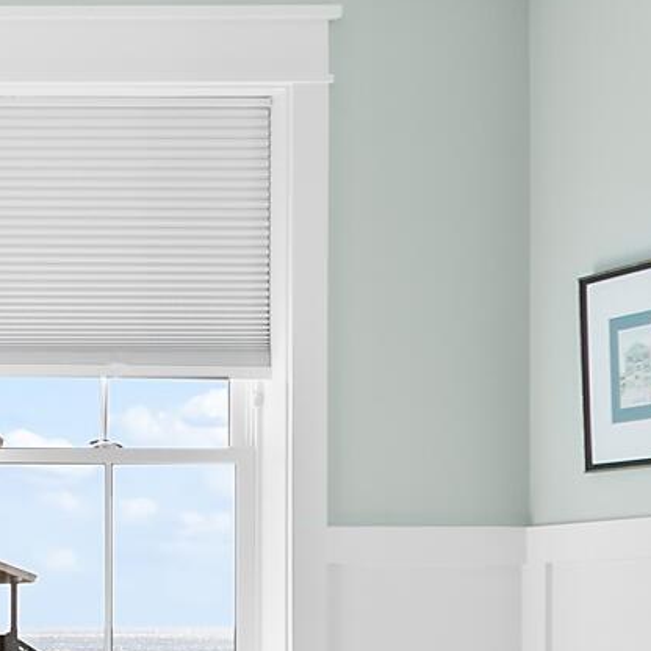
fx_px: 1957
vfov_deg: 18.5
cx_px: -660
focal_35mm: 92
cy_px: 621
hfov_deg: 15.2
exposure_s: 1/15
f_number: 4.5
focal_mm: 10
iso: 100
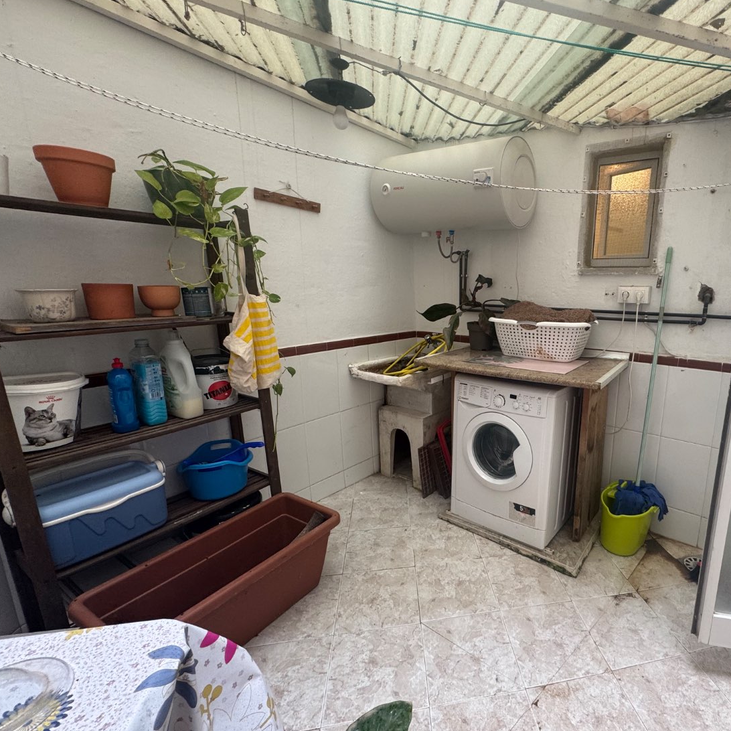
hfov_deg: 81.4
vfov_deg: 84.0
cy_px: 371
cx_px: 481
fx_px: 406
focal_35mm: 17
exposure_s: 1/99
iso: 160
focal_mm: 2.22
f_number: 2.2
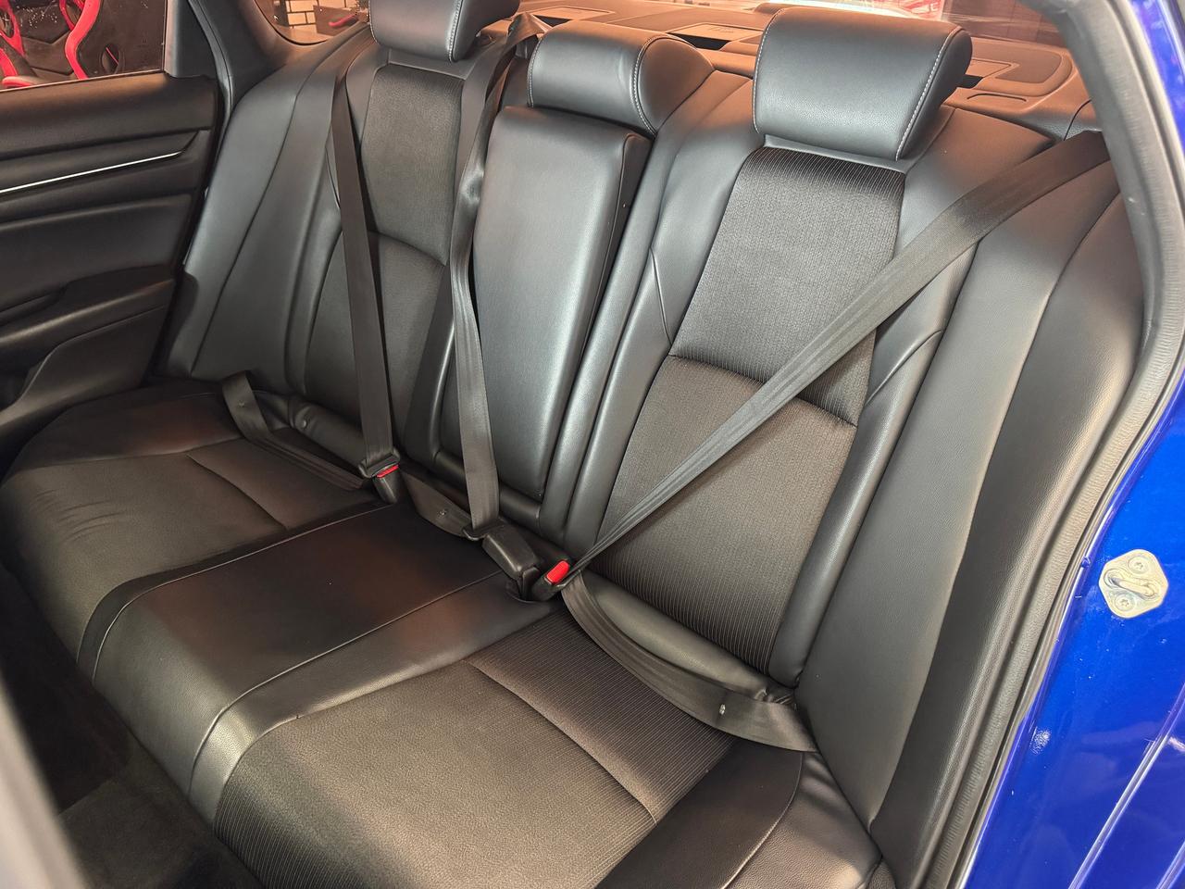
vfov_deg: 56.8
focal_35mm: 24
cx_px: 592
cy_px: 444
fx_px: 822
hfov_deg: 71.6
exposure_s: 1/30
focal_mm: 6.76
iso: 800
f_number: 1.78
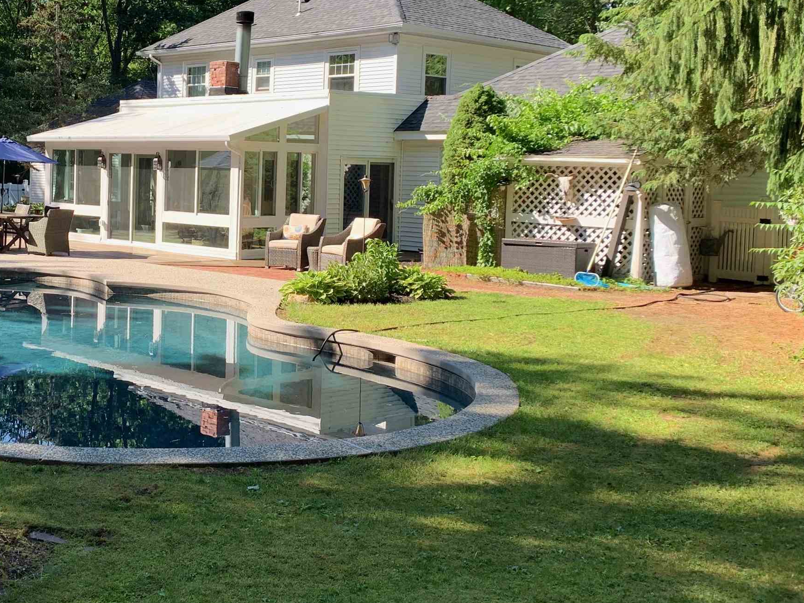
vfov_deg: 31.3
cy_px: 217
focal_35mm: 46
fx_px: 1068
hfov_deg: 39.7
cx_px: 165
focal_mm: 4.25
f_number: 1.8
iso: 25
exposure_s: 1/417
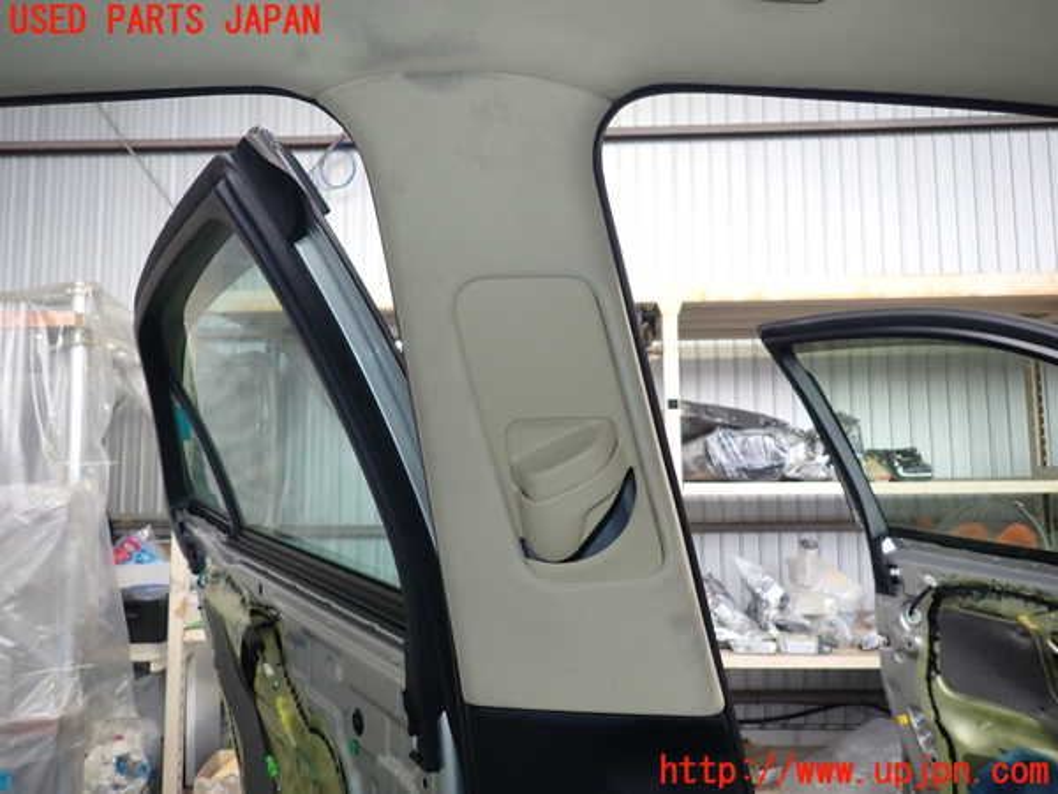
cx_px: 529
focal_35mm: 25
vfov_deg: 54.9
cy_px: 397
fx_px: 764
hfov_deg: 69.4
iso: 200
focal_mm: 4.5
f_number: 2
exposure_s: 1/30
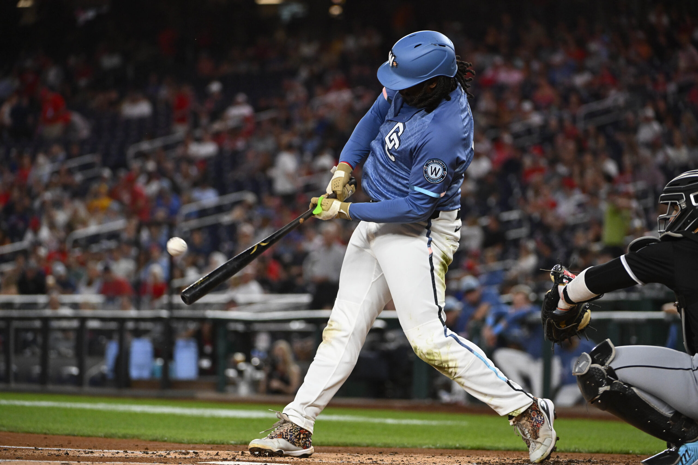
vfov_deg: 6.9
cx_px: 349
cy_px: 232
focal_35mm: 200
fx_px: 3878
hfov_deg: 10.3
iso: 4000
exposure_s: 1/2000
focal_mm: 200
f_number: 4
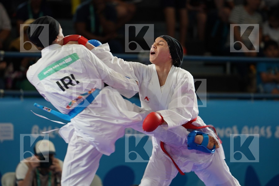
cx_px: 140
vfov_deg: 4.6
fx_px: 2325
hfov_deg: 6.9
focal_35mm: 300
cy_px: 93
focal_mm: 200
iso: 640
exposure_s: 1/500
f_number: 2.8
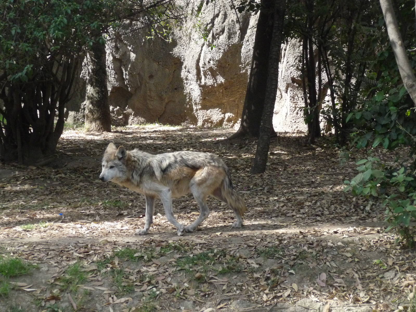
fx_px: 1070
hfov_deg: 22.0
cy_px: 156
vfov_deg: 16.6
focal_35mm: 89
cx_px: 208
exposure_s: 1/320
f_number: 4.7
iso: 400
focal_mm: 15.2
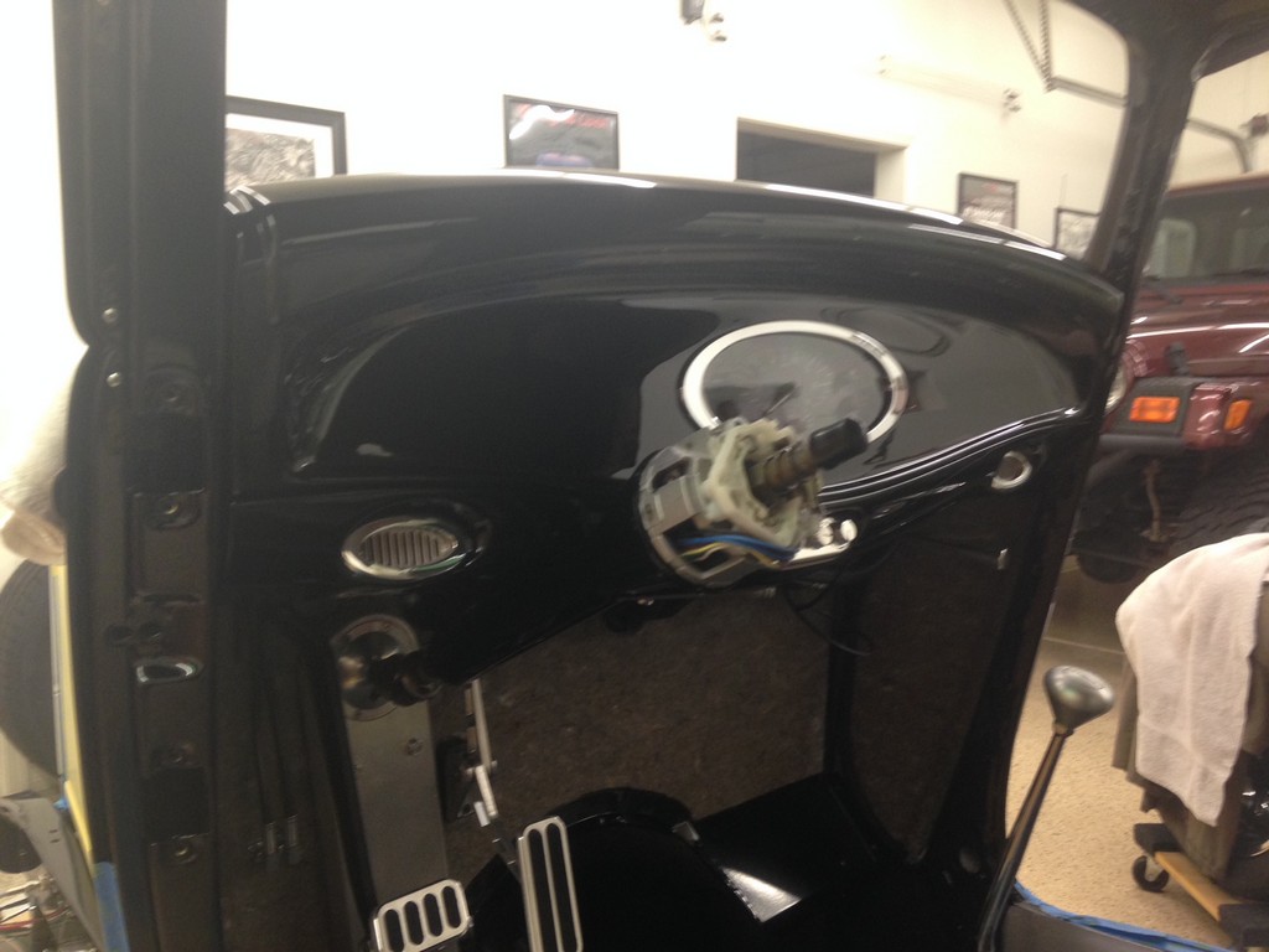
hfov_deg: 55.4
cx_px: 634
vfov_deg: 42.9
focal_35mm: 33
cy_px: 476
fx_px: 1210
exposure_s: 1/20
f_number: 2.4
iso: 100
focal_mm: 4.12
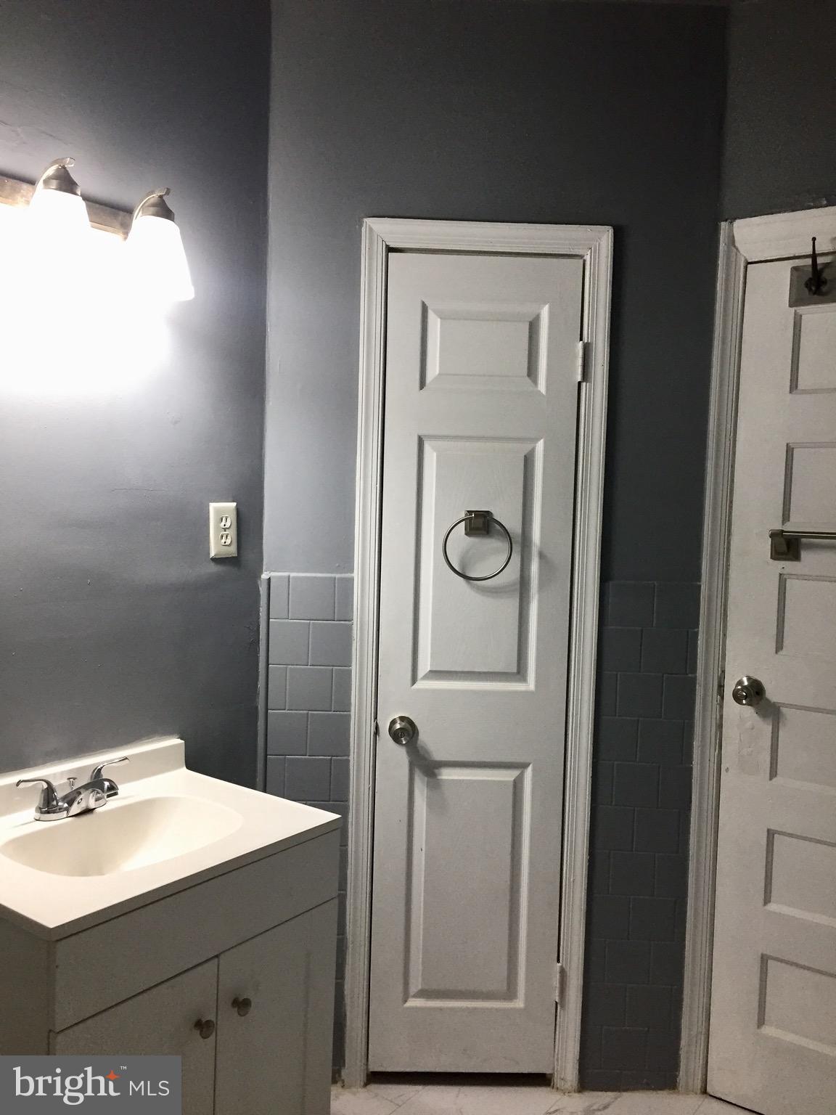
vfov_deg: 61.7
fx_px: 934
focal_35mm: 29
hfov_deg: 48.2
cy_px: 558
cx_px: 418
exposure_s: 1/30
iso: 50
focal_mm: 4.15
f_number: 2.2
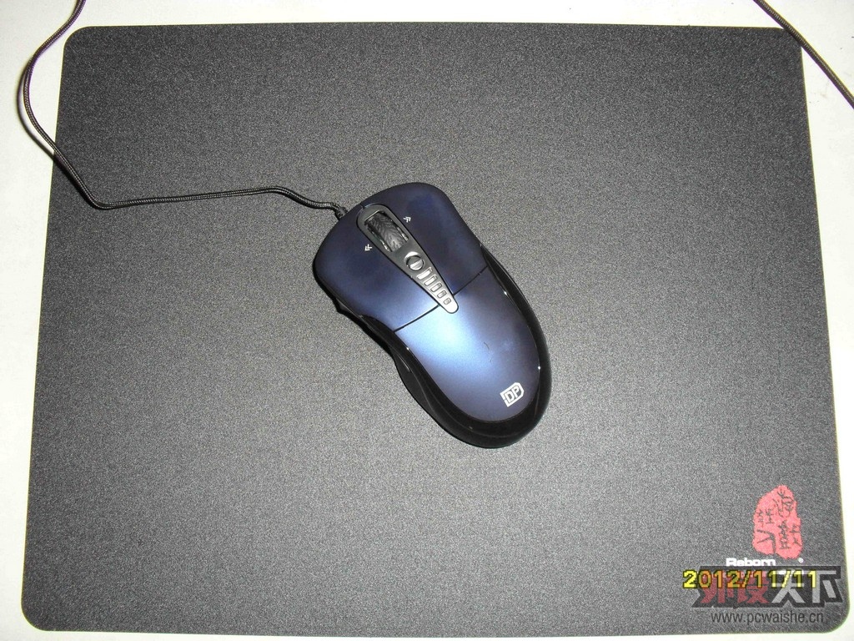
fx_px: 863
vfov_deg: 40.7
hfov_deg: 52.6
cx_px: 427
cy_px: 320
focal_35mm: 35
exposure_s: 1/45
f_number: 3.2
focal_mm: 6.3
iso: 200
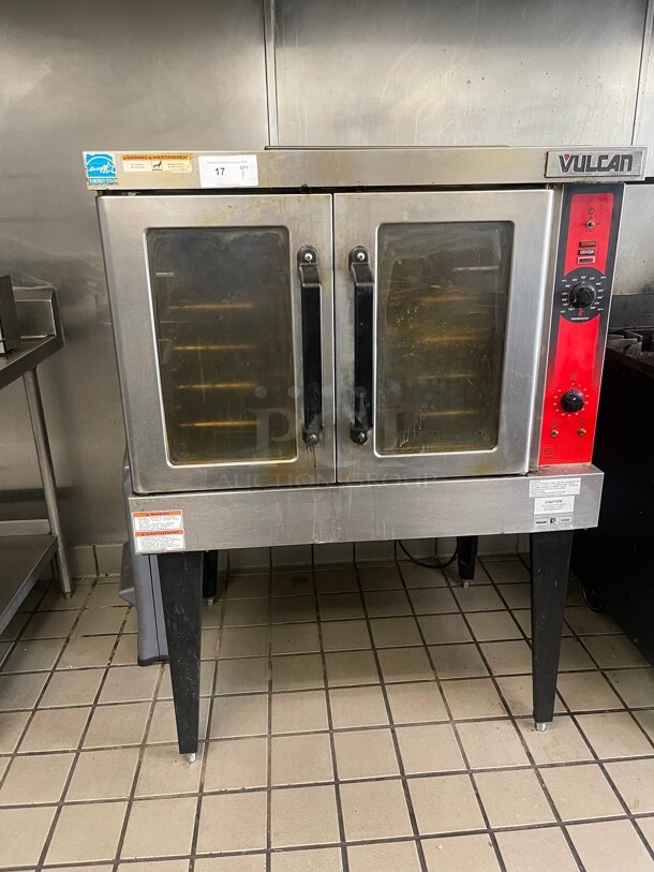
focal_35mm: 26
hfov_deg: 53.1
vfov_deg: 67.3
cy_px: 436
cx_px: 327
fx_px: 655
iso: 400
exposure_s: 1/60
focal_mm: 5.1
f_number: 1.6
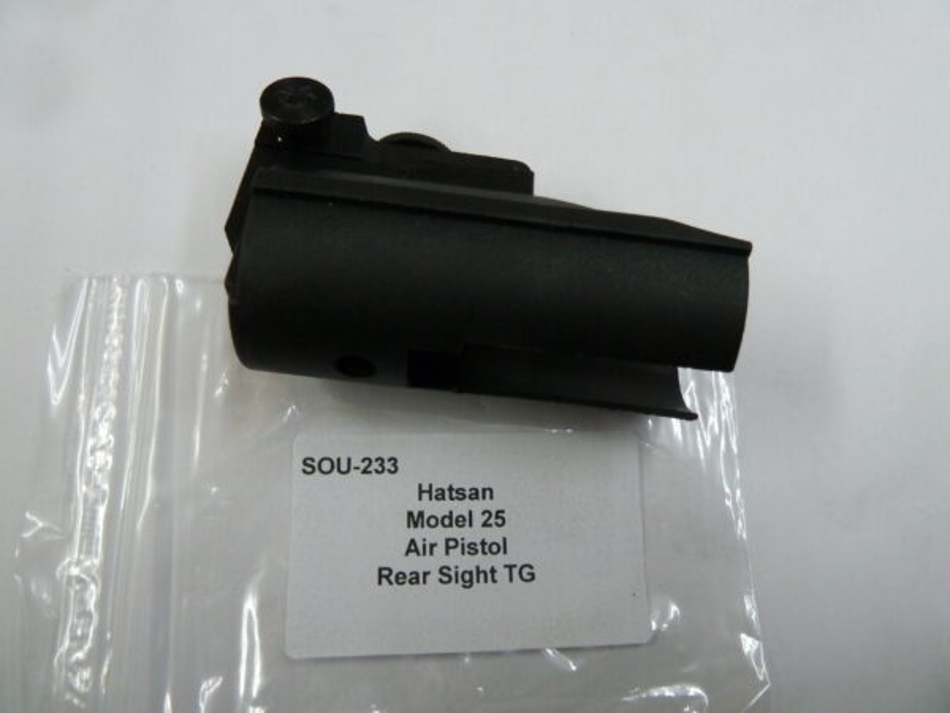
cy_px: 356
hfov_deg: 69.4
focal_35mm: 25
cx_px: 475
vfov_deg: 54.9
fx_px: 686
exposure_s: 1/30
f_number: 3.3
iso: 250
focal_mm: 4.1
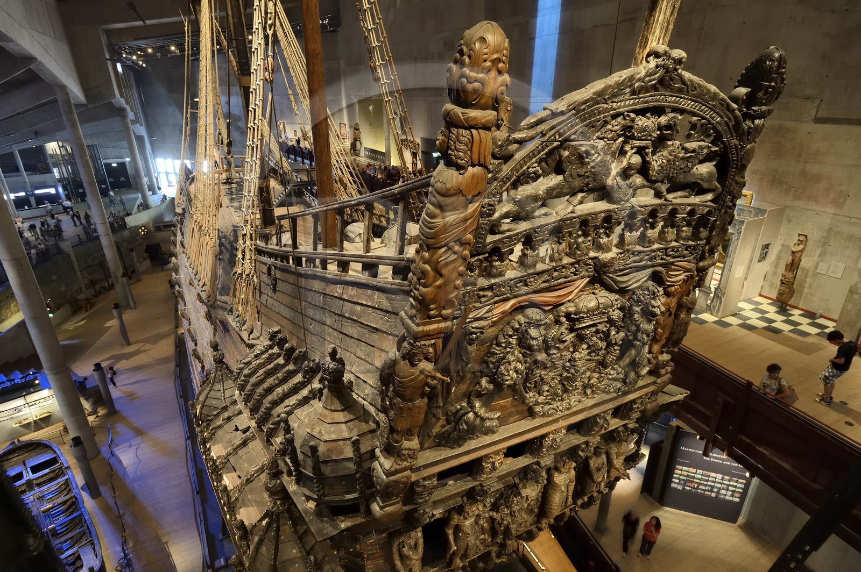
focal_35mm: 19
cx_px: 430
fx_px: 454
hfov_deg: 87.0
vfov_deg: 64.5
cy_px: 286
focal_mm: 19
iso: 800
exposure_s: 1/2
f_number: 5.6
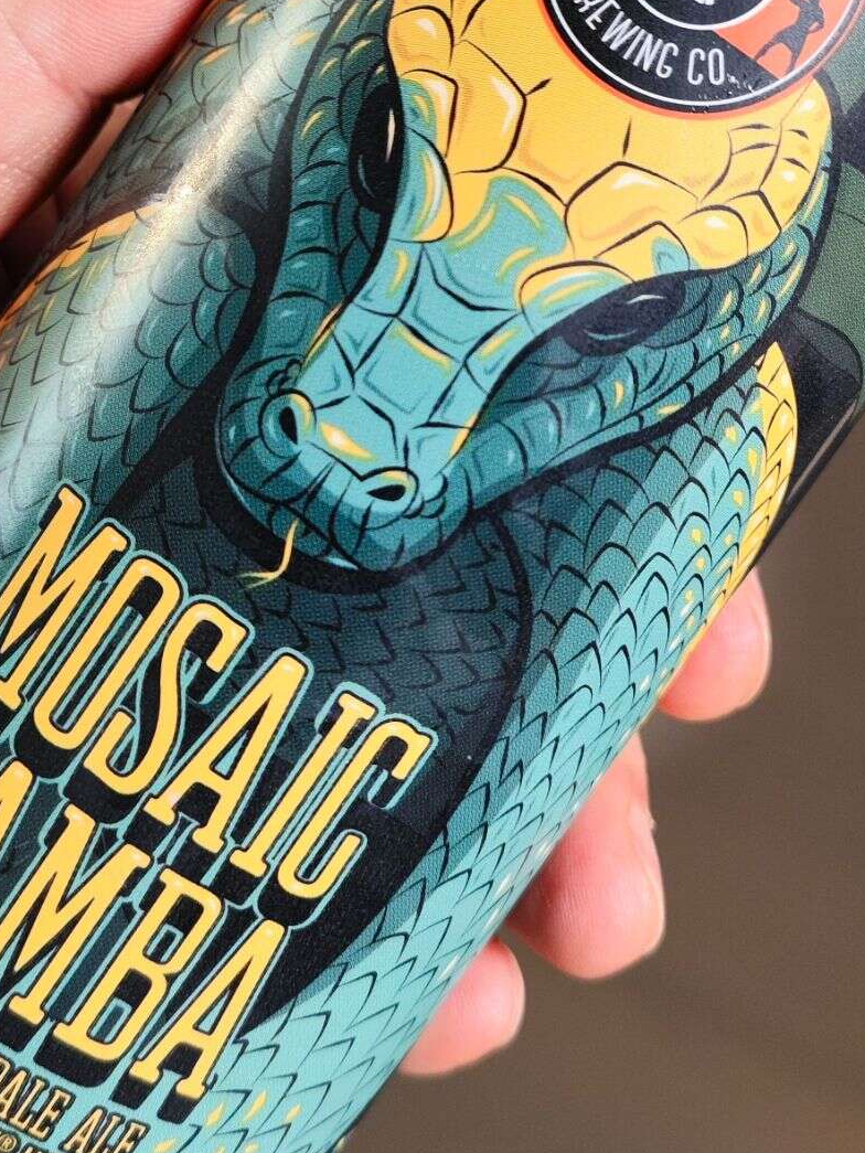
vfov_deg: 38.5
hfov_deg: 29.7
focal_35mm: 49
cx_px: 394
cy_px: 396
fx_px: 1632
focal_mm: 4.71
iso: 266
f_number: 1.79
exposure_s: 1/33.3
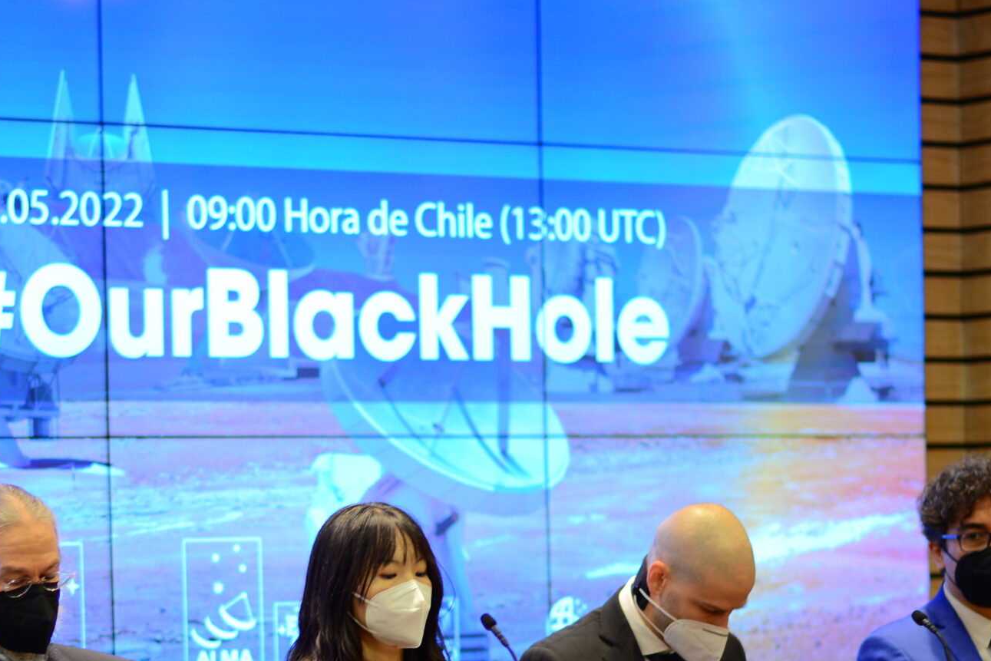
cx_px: 345
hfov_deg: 13.0
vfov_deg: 8.7
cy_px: 564
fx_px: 4350
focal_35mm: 158
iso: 500
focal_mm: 85
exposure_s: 1/160
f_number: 1.8
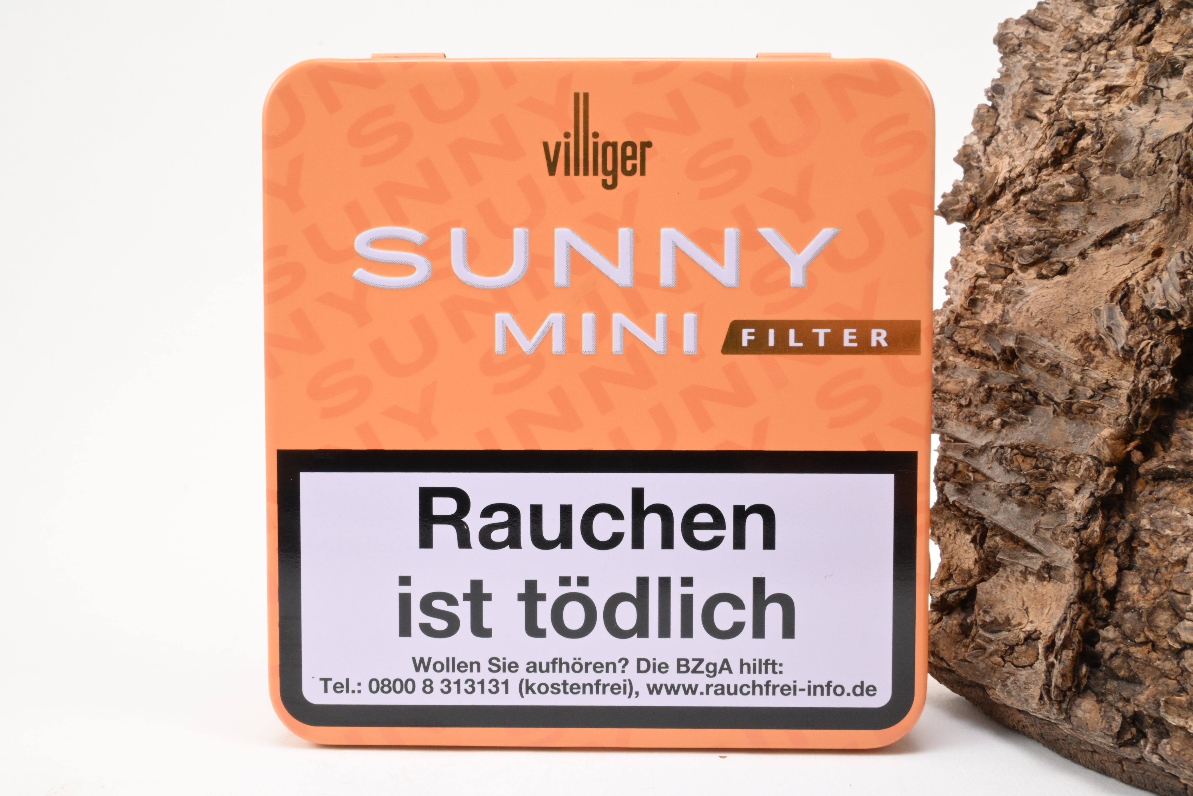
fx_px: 1218
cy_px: 398
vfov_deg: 36.2
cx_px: 596
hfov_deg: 52.2
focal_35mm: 37
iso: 640
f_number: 22
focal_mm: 24.5
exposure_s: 1/15
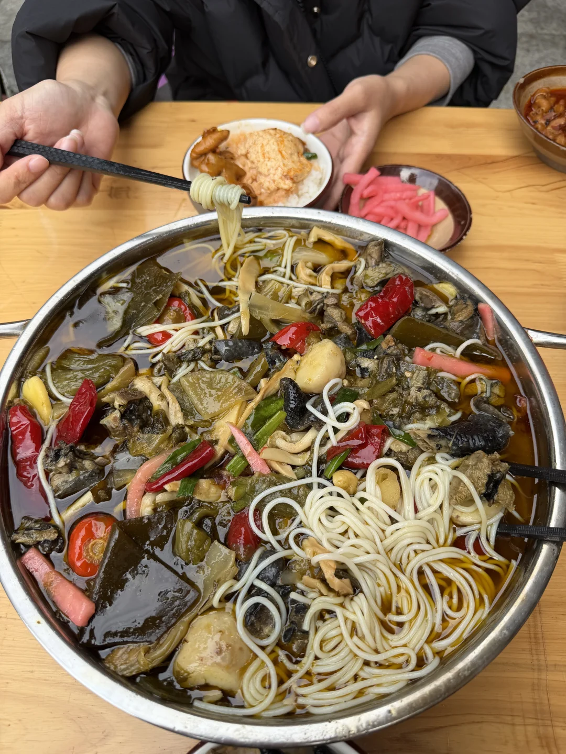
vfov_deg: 71.6
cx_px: 283
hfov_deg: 56.8
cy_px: 377
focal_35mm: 24
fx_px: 523
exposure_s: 1/992
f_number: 1.78
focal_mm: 6.76
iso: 80
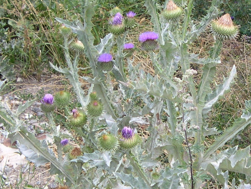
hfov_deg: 33.8
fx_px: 406
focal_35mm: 56
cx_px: 182
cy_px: 66
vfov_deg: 26.0
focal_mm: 8
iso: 100
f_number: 2.8
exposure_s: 1/233
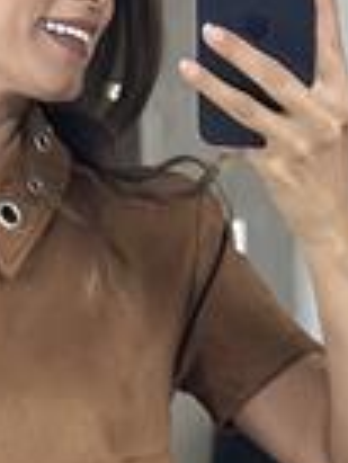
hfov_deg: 8.4
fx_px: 2369
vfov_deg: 11.0
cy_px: 497
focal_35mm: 177
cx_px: 0
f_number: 1.78
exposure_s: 1/40
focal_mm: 6.86
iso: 500
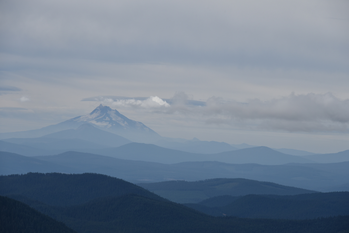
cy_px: 116
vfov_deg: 7.2
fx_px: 1842
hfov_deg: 10.8
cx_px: 174
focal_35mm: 190
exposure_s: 1/500
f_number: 11
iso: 100
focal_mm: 190
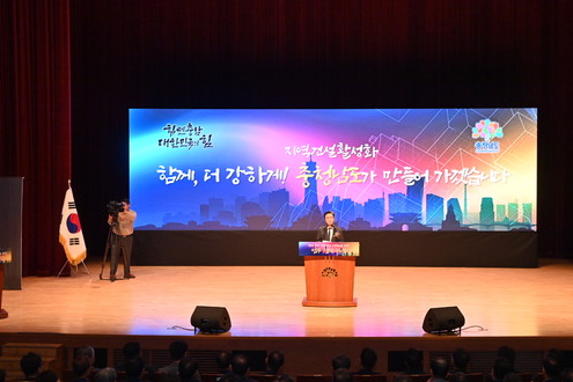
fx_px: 1003
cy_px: 183
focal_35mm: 63
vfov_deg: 21.6
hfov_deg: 31.9
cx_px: 318
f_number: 5.6
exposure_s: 1/250
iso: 1000
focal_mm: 52
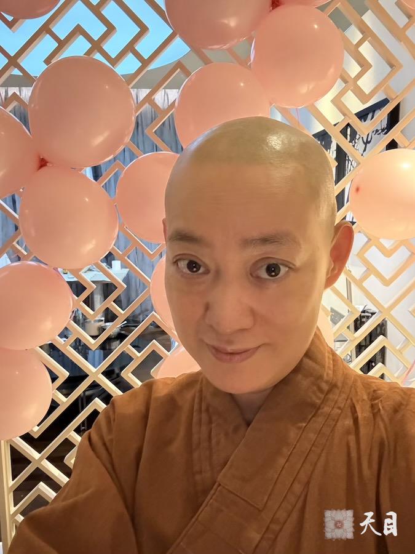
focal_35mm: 30
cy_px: 277
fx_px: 480
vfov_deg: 60.0
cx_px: 208
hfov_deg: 46.8
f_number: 1.9
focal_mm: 2.69
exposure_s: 1/17
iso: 1250
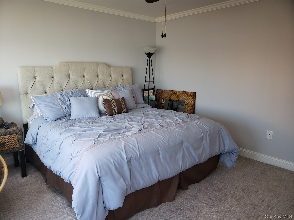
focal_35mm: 26
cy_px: 110
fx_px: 221
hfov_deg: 67.3
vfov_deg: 53.1
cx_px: 147
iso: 64
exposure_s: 1/60
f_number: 2.4
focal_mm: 4.3
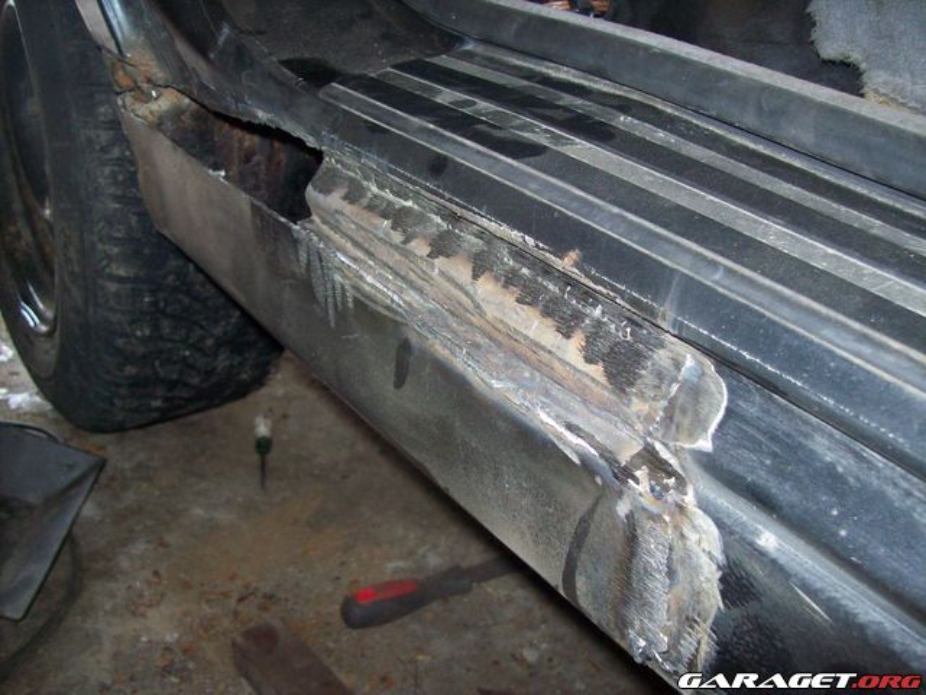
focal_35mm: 36
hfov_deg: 51.4
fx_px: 963
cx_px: 463
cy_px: 348
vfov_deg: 39.7
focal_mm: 6
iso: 200
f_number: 2.7
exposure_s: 1/64
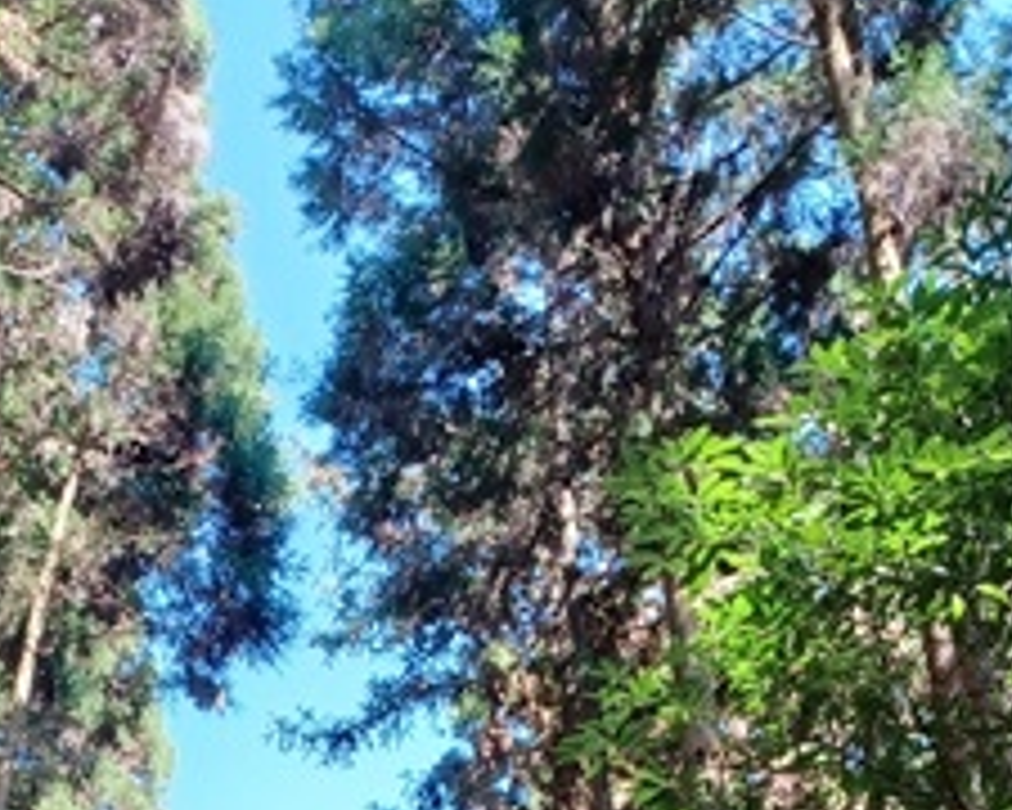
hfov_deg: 29.1
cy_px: 1233
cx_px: 463
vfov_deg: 20.1
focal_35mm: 65
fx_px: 1947
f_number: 1.8
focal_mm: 4.6
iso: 125
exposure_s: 1/59
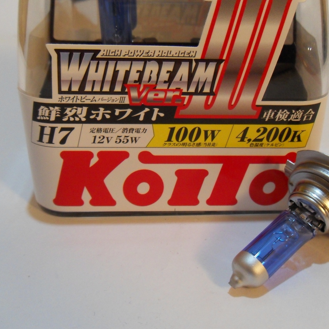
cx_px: 191
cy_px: 166
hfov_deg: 39.9
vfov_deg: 40.0
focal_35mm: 42
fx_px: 452
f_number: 3.5
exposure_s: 1/15
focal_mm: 6.3
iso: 400
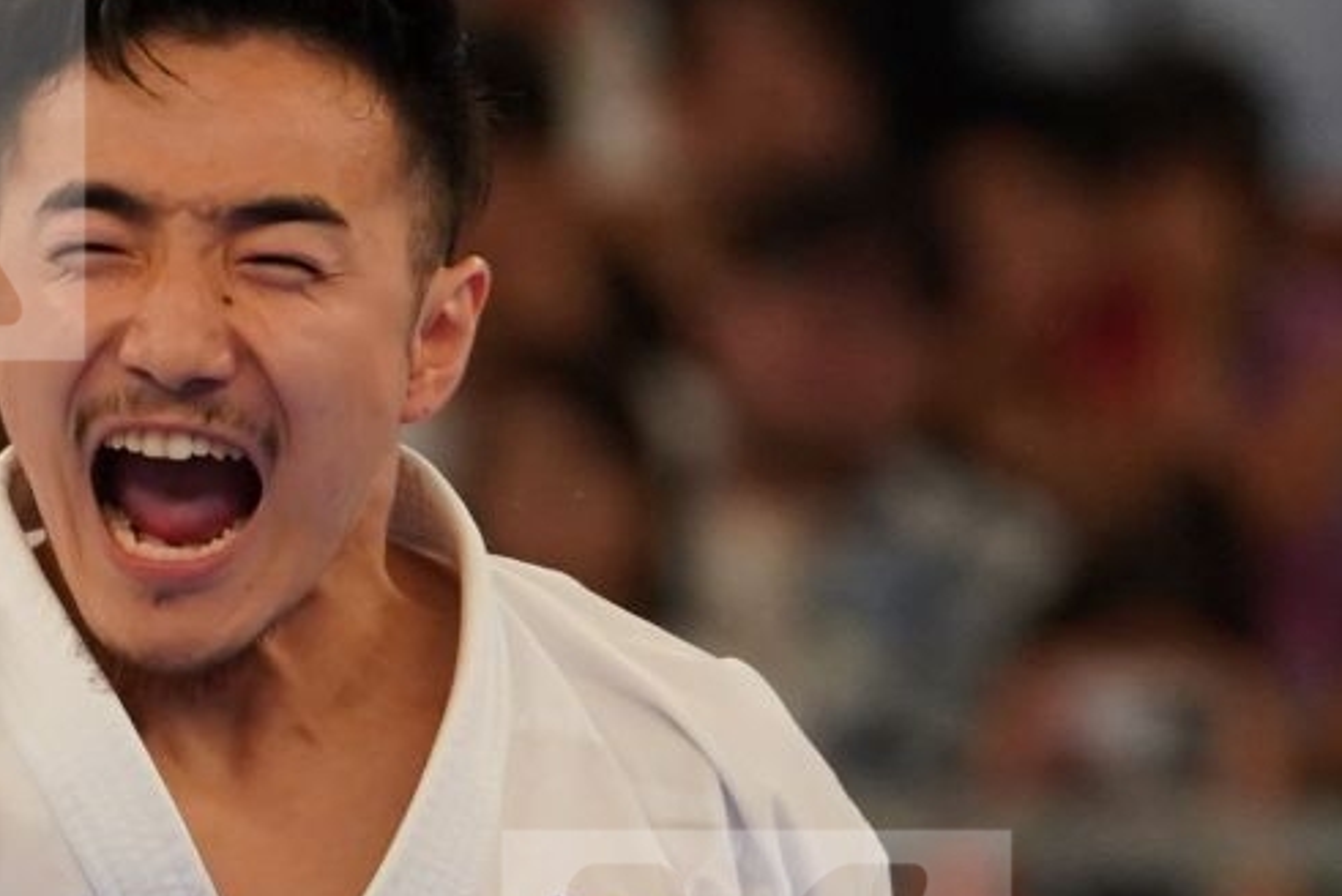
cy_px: 1079
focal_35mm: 1088
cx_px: -169
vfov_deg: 1.3
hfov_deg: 1.9
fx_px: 40580
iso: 1600
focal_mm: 198
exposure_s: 1/1000
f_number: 2.8
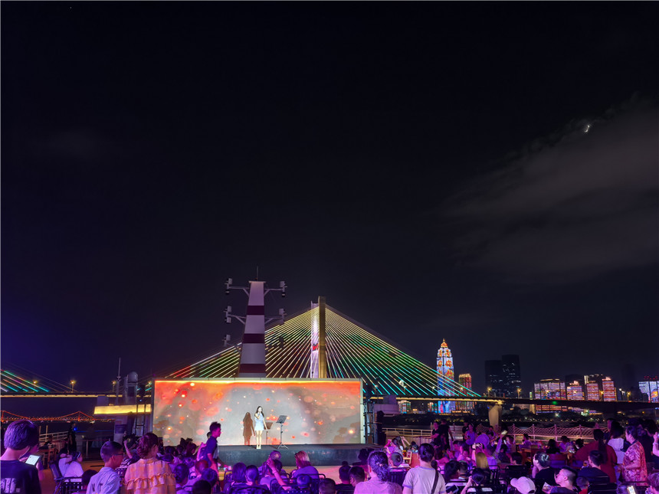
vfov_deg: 38.7
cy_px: 247
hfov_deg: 50.1
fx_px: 704
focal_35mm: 37
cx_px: 330
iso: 160
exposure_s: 1/60
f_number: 1.4
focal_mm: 5.75
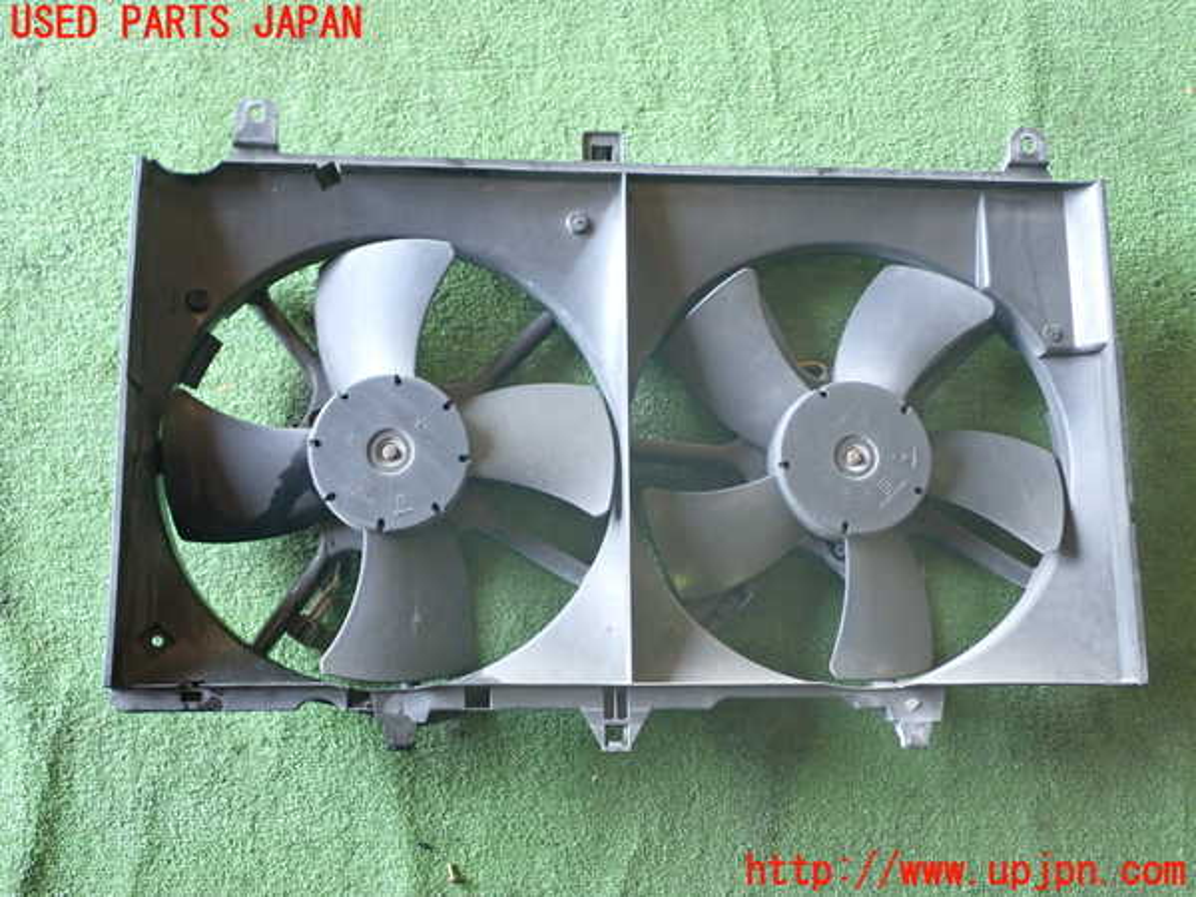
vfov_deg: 35.1
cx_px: 598
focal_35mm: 41
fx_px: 1417
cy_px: 448
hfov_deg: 45.8
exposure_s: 1/40
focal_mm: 7.31
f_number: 2.8
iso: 400
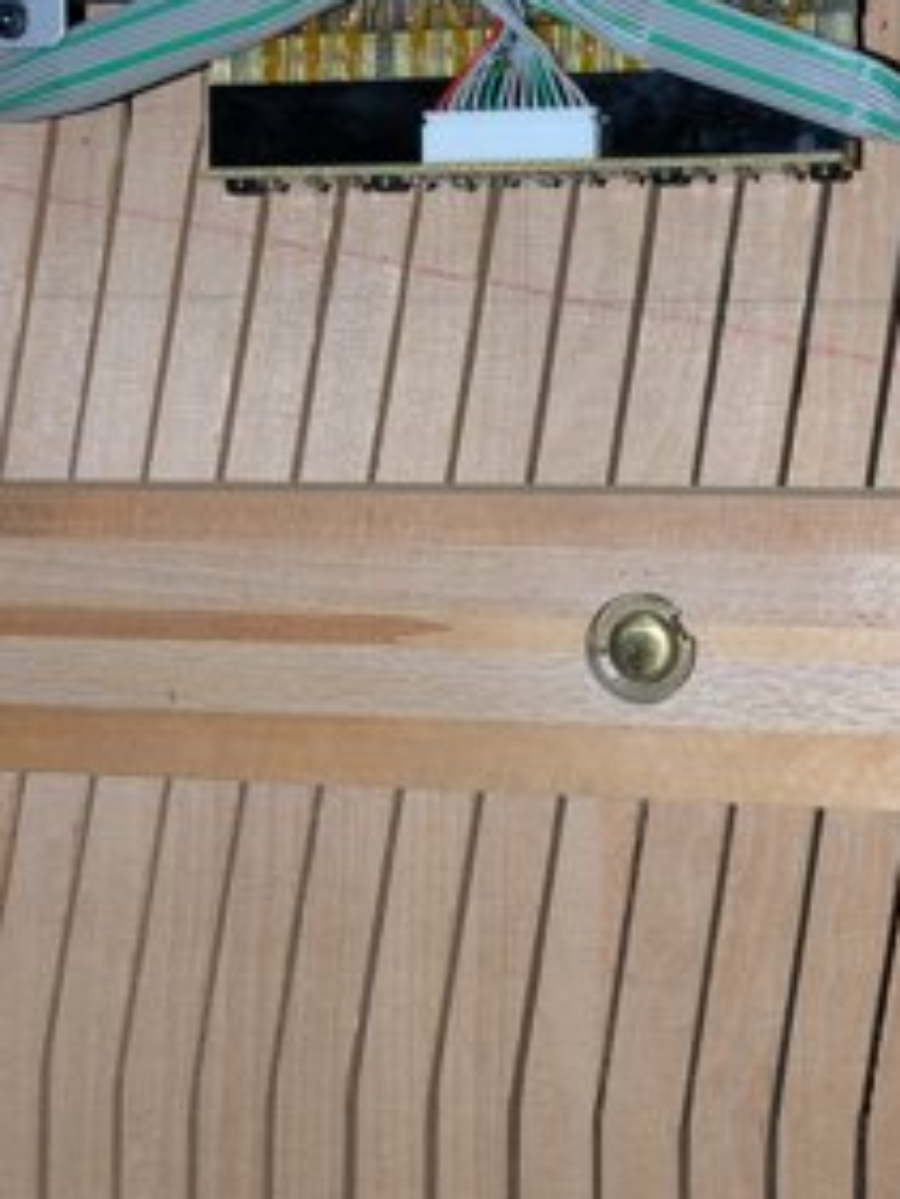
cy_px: 461
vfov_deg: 30.1
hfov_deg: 22.8
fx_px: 2217
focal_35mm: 64
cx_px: 642
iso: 375
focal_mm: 5.43
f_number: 1.89
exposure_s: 1/120
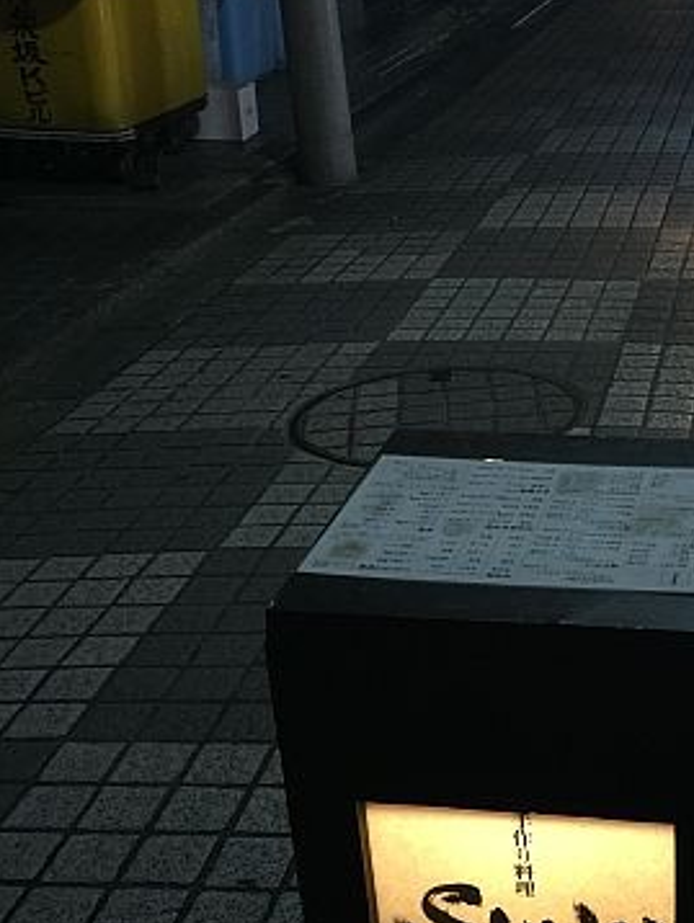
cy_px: 581
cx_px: 619
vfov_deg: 35.3
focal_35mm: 54
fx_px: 1442
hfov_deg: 26.2
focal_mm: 4.15
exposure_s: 1/15
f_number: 2.2
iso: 100
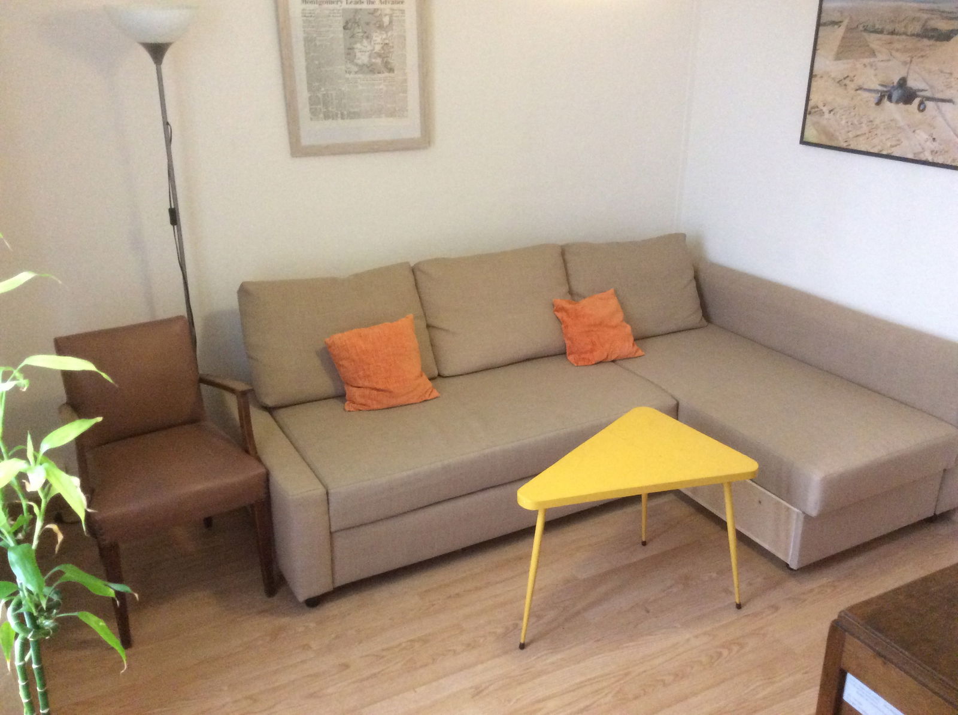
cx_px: 479
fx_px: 884
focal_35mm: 32
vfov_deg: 44.1
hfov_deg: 56.9
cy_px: 358
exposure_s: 1/20
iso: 320
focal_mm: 3.3
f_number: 2.4
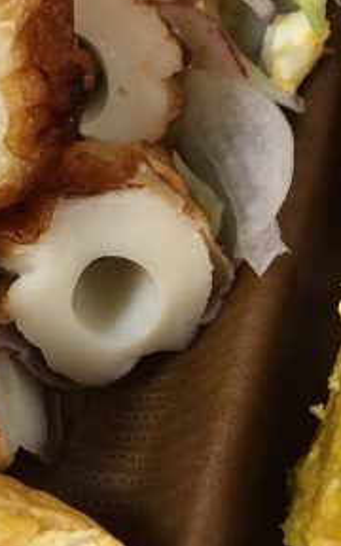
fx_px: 952
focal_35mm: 64
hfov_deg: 19.1
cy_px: 220
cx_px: -80
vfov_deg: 31.9
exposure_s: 1/30
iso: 160
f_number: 2.2
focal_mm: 4.15
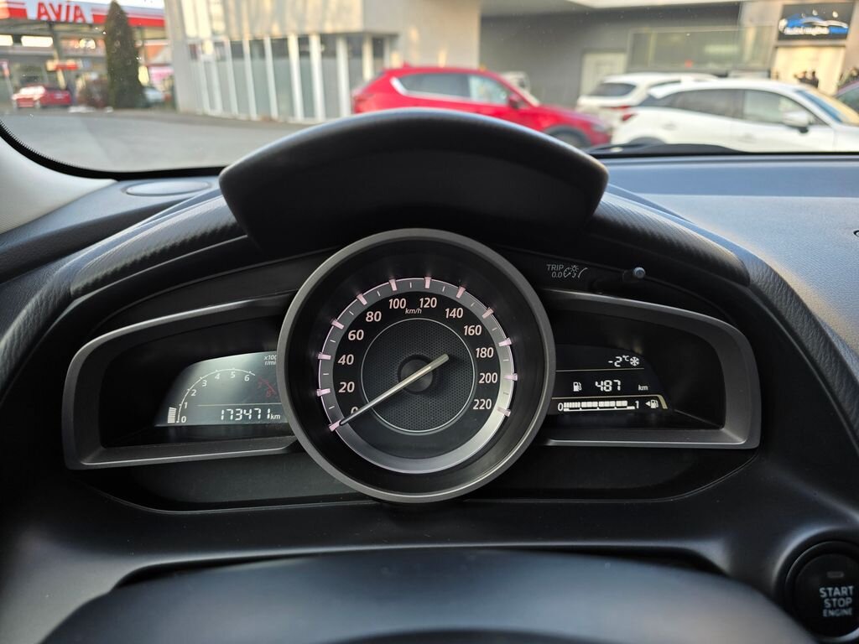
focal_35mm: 23
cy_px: 322
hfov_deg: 73.9
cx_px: 430
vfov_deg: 58.9
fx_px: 571
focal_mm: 6.3
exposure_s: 1/180
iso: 64
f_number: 1.7
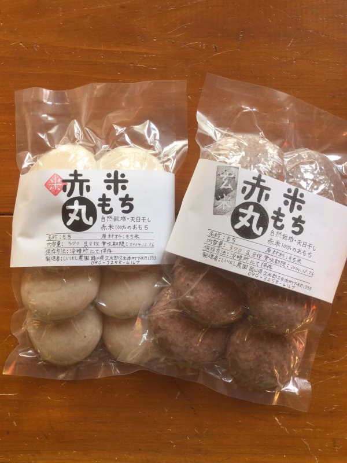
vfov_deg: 58.4
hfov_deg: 45.4
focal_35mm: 31
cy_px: 232
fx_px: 414
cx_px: 174
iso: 25
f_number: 2.4
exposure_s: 1/60
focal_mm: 3.3
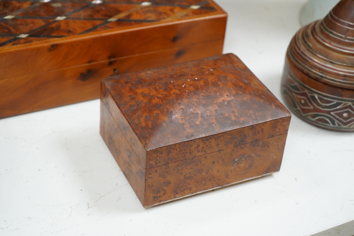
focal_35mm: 70
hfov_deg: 28.9
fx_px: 688
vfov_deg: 19.4
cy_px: 118
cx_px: 177
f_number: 7.1
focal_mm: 70
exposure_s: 1/80
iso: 2500
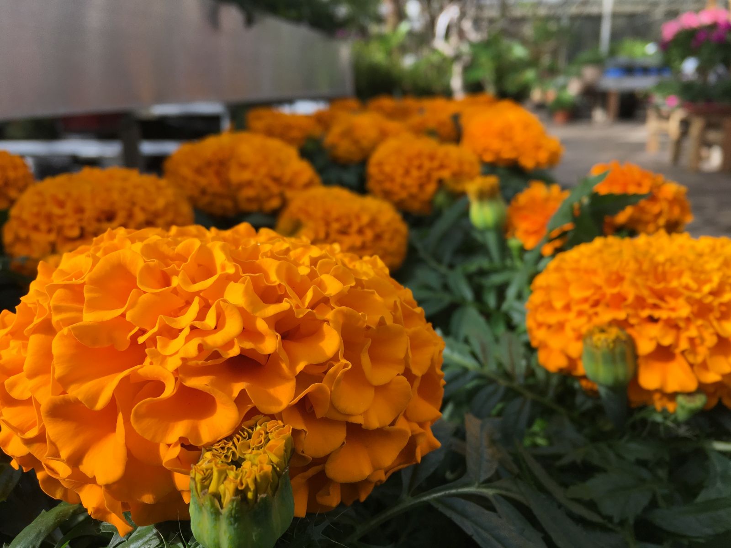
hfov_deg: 61.7
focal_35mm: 29
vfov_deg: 48.2
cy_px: 274
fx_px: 612
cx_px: 366
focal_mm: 4.15
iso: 25
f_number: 2.2
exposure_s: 1/793
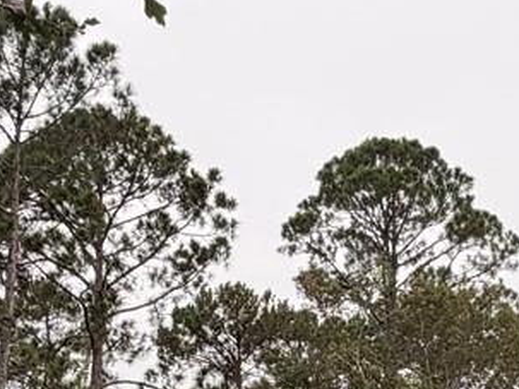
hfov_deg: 26.3
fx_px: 1109
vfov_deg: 19.1
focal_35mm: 74
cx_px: 322
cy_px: 418
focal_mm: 2.22
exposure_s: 1/502
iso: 50
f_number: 2.2
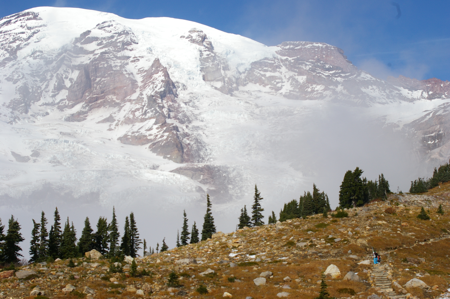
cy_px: 150
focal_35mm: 72
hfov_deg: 28.1
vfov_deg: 18.9
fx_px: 899
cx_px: 225
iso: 200
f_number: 11
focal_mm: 48
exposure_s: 1/350
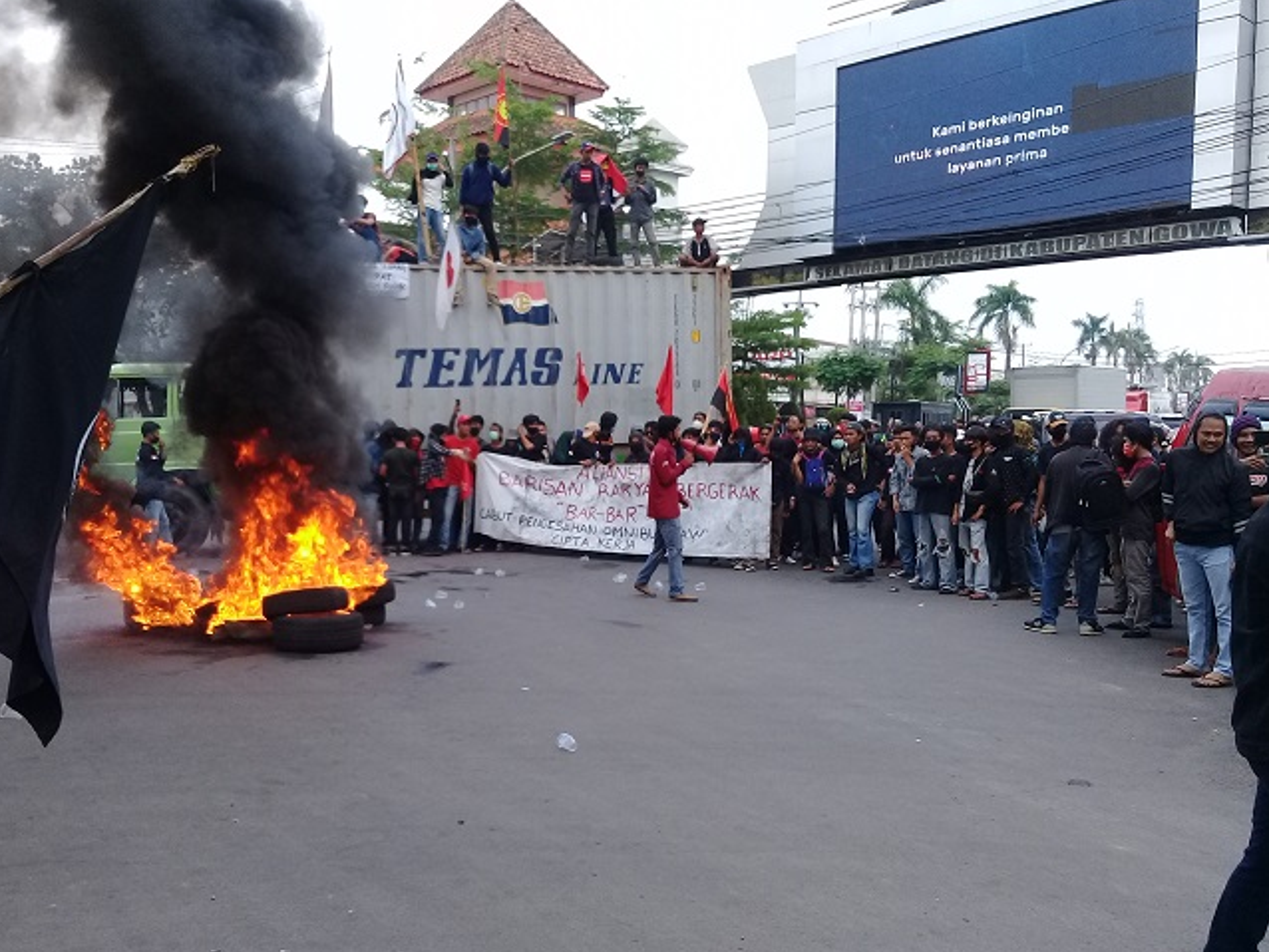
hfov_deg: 53.9
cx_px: 577
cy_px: 500
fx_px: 1247
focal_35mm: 34
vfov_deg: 41.8
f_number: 2.2
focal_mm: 3.3
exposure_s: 1/212
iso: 50
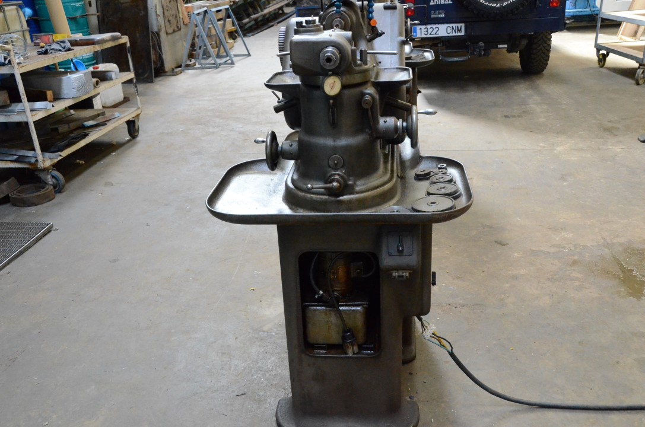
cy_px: 214
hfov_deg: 53.2
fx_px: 644
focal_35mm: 36
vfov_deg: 36.7
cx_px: 322
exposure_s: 1/200
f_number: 5.6
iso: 6400
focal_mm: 24
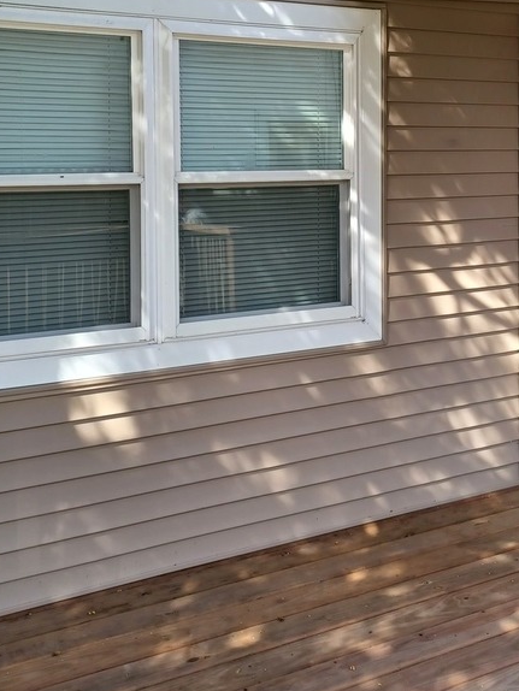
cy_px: 195
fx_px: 939
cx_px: 320
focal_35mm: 47
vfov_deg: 39.6
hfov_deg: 30.8
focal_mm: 4.6
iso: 40
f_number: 1.8
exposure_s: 1/100
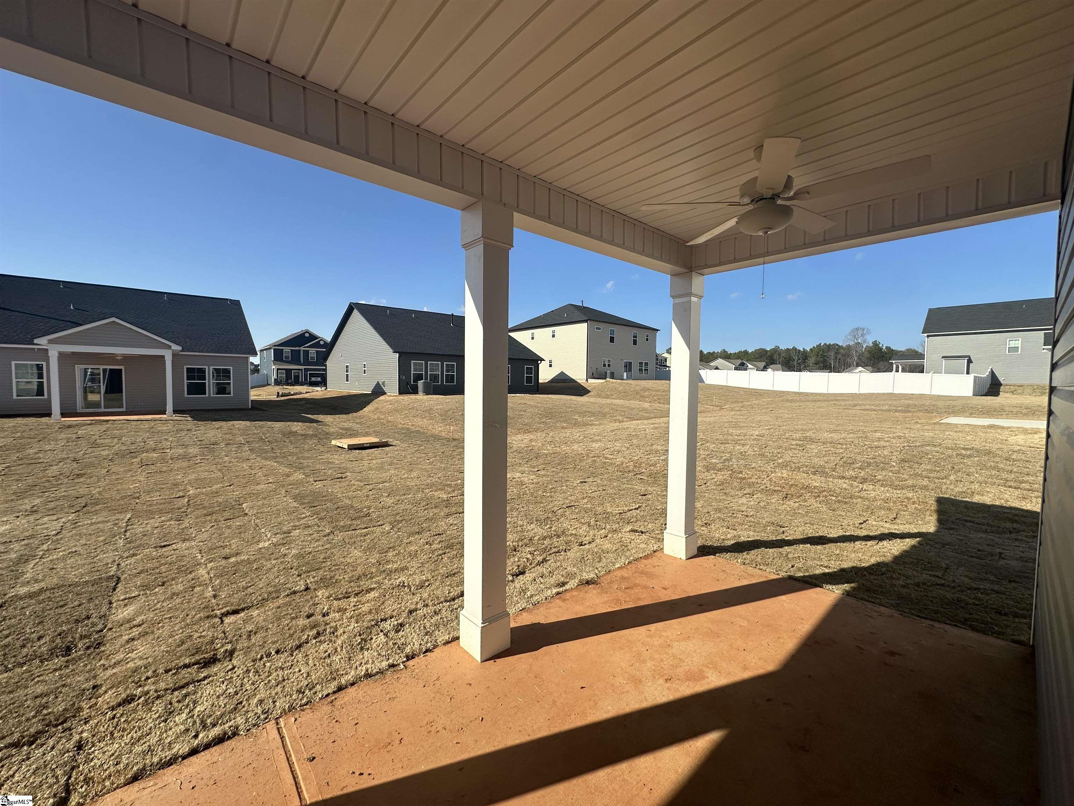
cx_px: 537
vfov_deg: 85.7
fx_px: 434
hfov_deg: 102.1
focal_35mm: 14
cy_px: 403
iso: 50
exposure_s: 1/2747
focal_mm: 2.22
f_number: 2.2
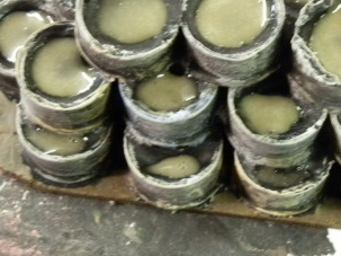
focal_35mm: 108
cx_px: 260
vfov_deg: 13.7
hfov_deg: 18.1
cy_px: 105
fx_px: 1063
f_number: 3.7
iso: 400
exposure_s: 1/8
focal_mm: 10.99
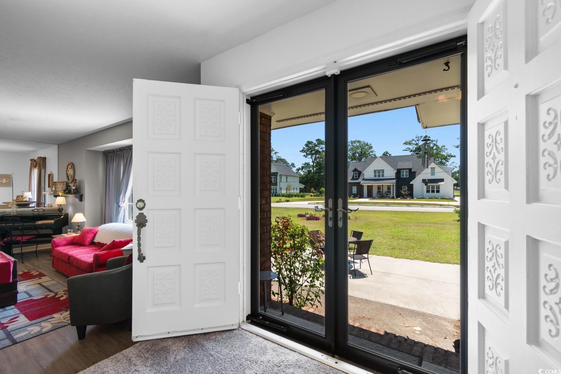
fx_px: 234
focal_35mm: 15
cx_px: 280
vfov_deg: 77.3
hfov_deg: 100.4
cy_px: 187
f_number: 4.5
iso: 100
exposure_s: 1/6
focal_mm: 10
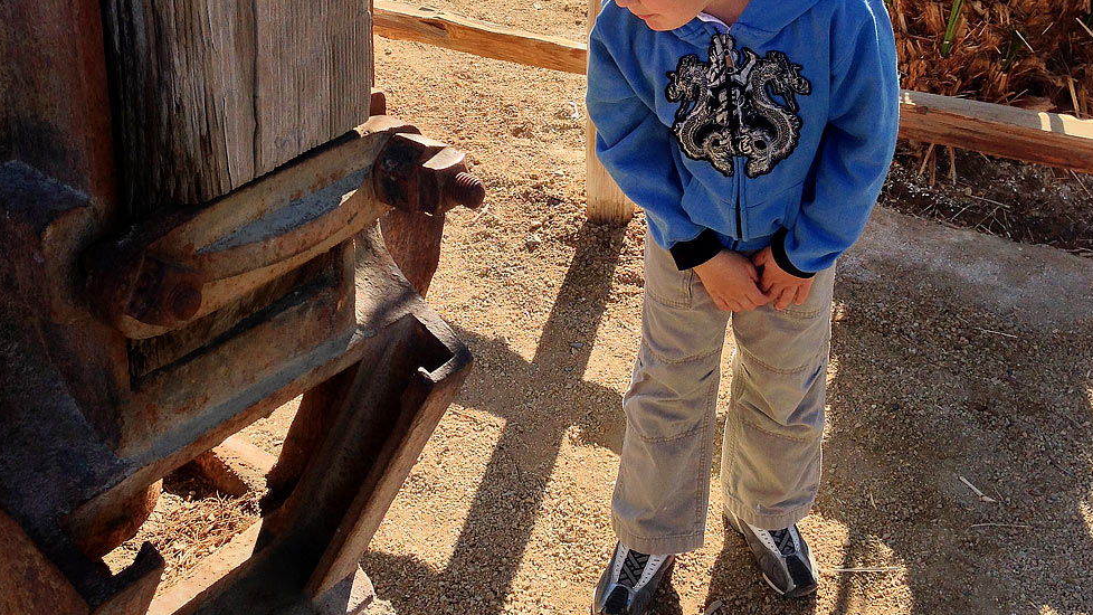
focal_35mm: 49
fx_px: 1420
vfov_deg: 24.1
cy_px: 127
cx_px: 538
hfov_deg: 42.1
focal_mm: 4.13
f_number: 2.4
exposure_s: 1/602
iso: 50
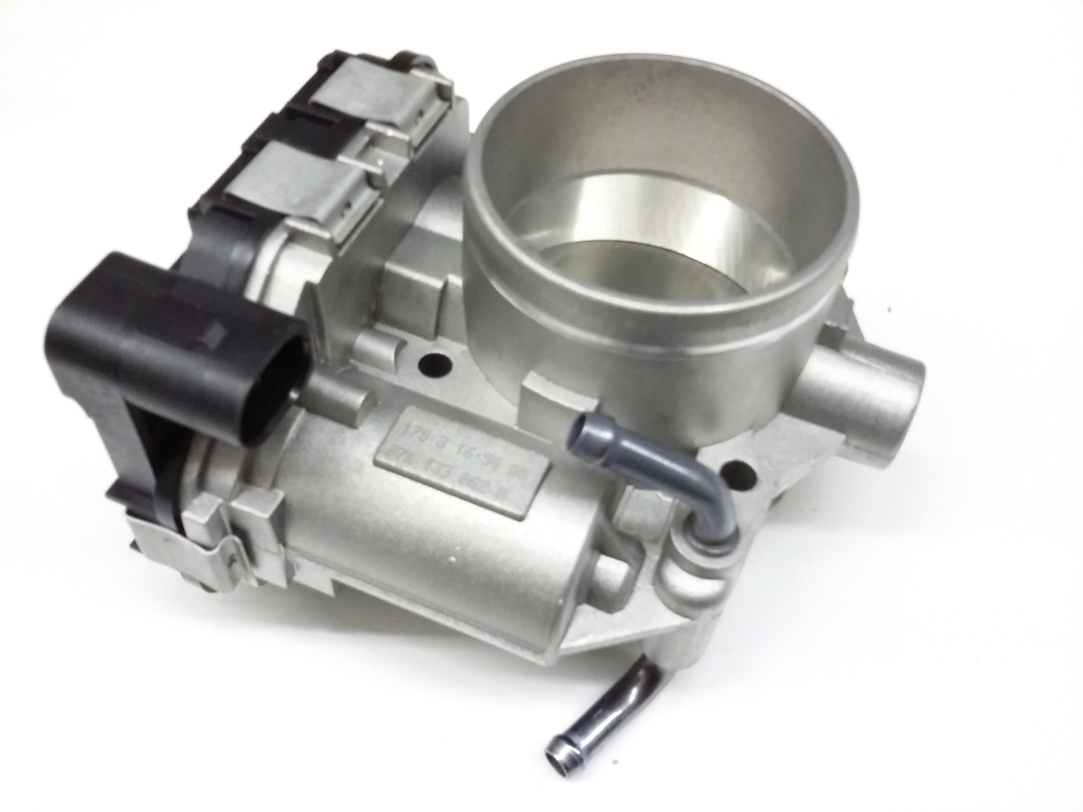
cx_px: 542
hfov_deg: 56.8
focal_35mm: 32
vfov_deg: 44.2
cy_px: 406
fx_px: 1001
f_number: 2.4
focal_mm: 3.4
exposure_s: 1/15
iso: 250
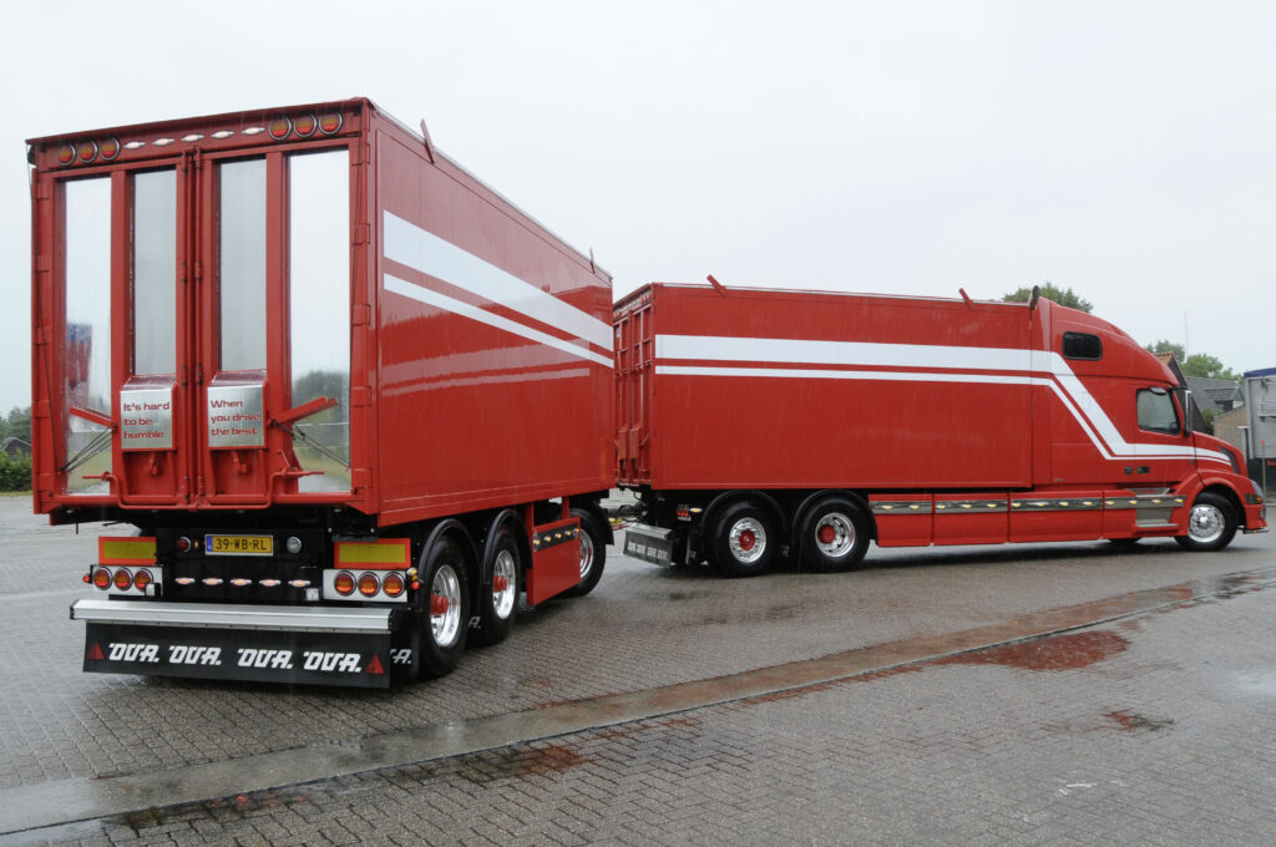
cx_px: 638
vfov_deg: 47.8
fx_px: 956
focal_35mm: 27
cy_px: 424
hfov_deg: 67.4
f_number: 3.5
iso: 200
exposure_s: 1/125
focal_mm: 18
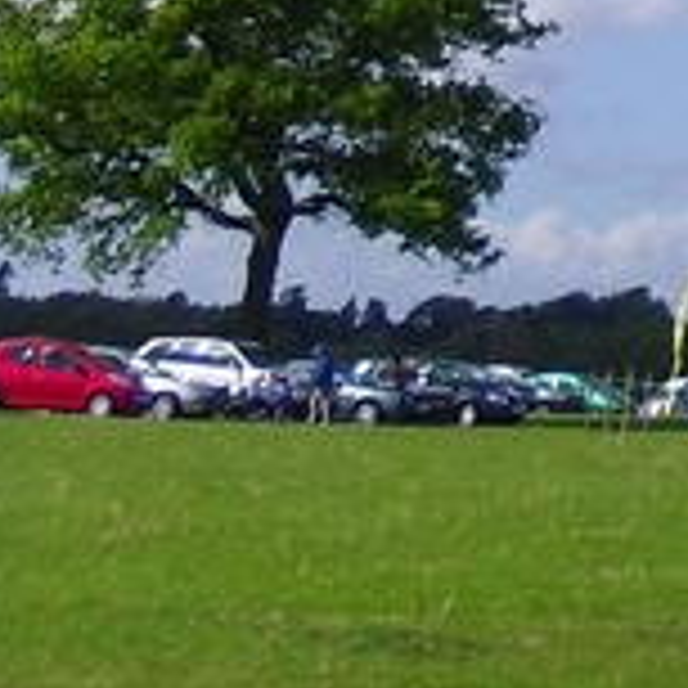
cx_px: 1563
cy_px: -18
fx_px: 2856
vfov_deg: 13.5
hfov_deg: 11.7
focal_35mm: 127
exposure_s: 1/181
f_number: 9.5
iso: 80
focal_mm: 5.6
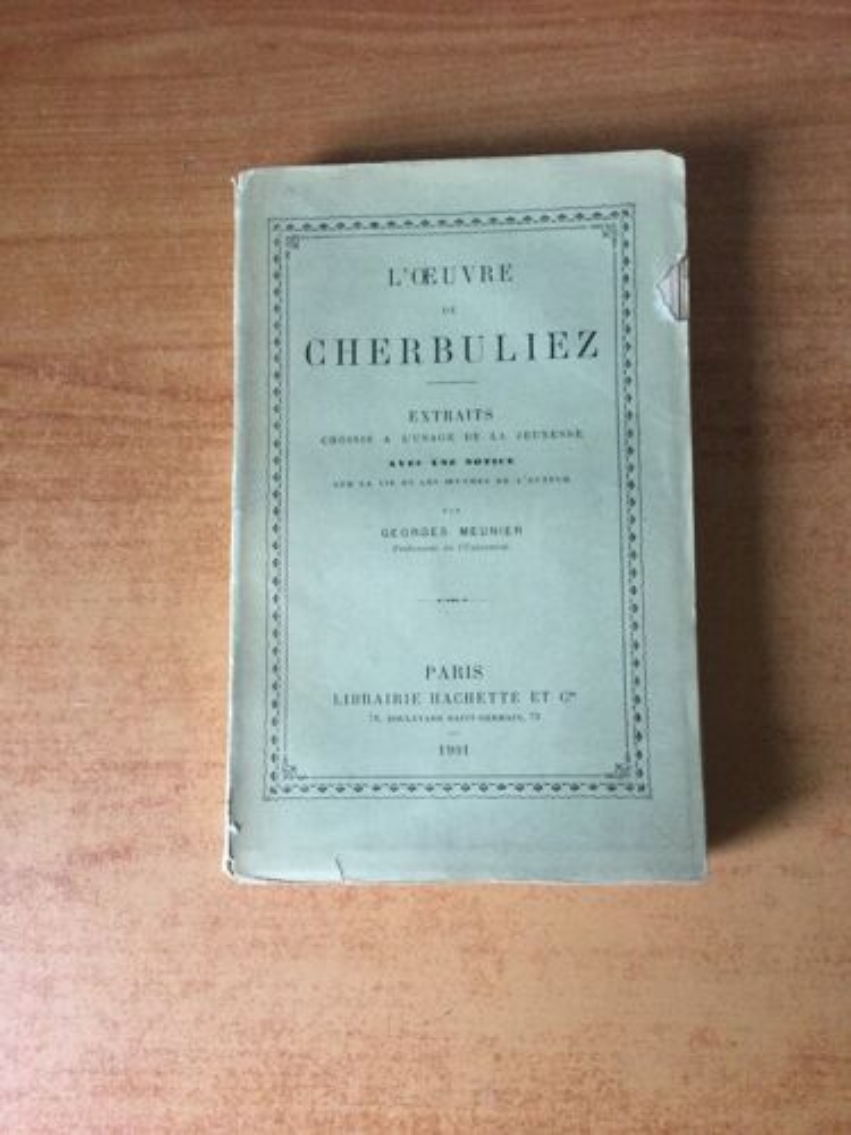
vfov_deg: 58.4
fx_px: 1016
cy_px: 568
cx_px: 426
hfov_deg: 45.4
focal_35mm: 31
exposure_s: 1/33
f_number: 2.4
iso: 200
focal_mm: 3.3
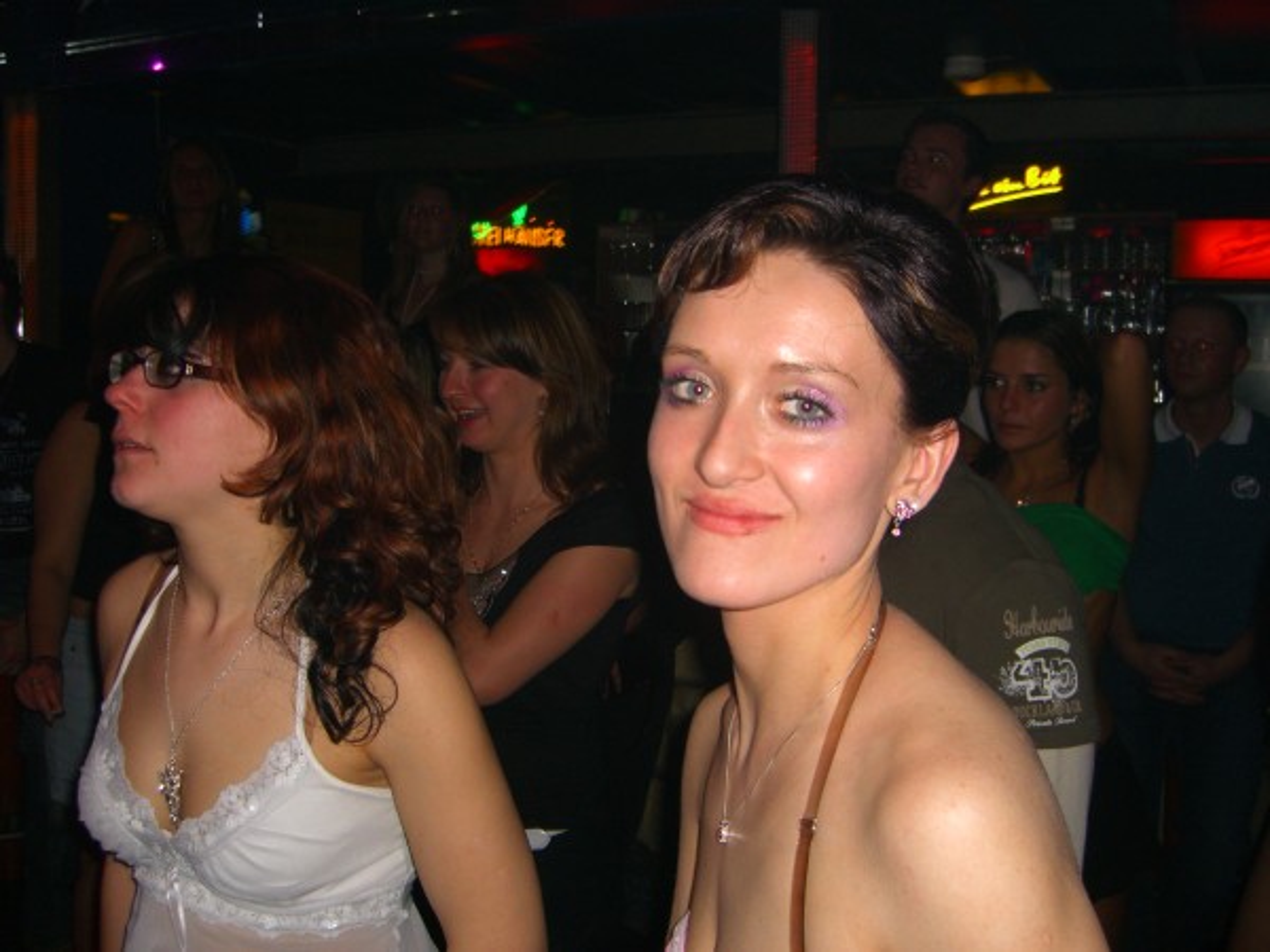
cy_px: 476
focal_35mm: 38
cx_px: 635
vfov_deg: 37.7
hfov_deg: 49.0
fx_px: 1394
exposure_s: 1/60
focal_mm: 7.9
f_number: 2.8
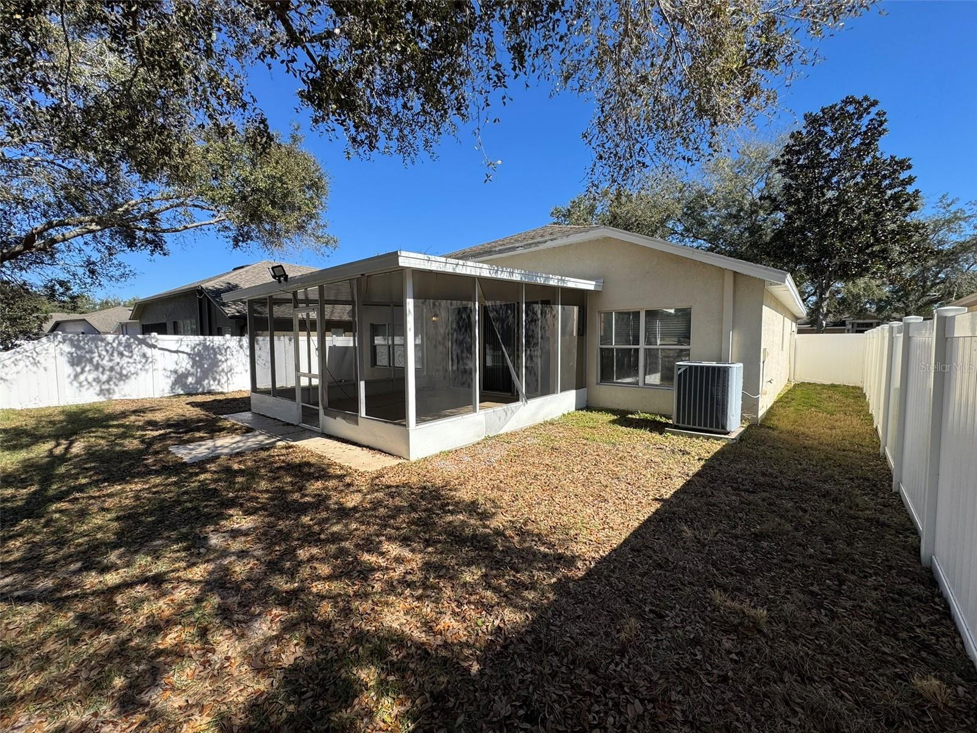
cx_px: 488
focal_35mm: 14
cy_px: 366
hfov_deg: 102.1
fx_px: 395
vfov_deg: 85.7
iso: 50
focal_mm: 2.22
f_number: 2.2
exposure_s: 1/1217
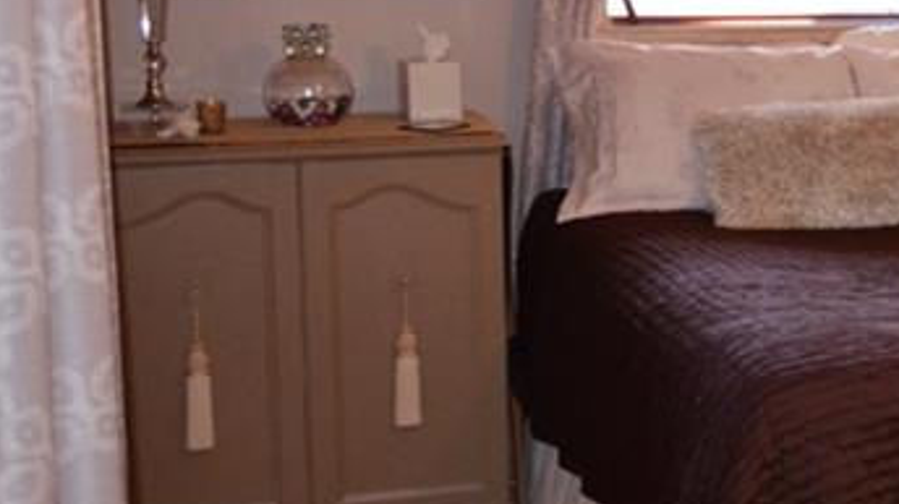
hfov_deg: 22.8
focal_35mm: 84
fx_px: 2001
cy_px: 111
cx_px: 1139
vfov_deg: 14.3
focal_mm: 18
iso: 1000
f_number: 3.5
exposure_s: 1/60
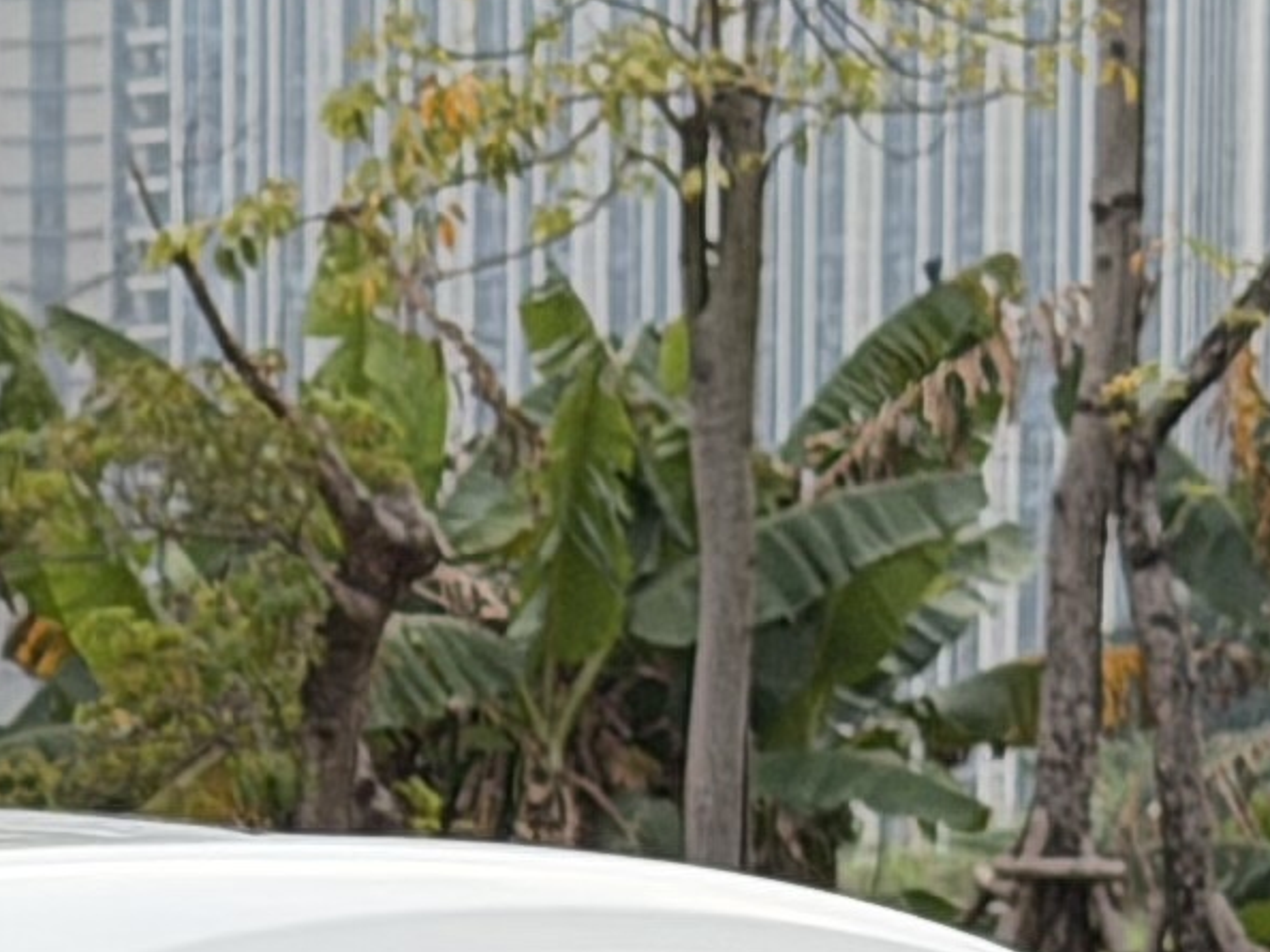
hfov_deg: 6.0
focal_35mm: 326
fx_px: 11956
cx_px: -1067
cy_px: 2693
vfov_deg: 4.4
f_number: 1.78
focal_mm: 6.76
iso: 64
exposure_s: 1/1484
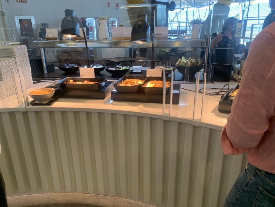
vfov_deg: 53.1
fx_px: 207
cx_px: 138
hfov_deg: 67.3
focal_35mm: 26
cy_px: 104
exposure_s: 1/50
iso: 64
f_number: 1.8
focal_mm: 4.25
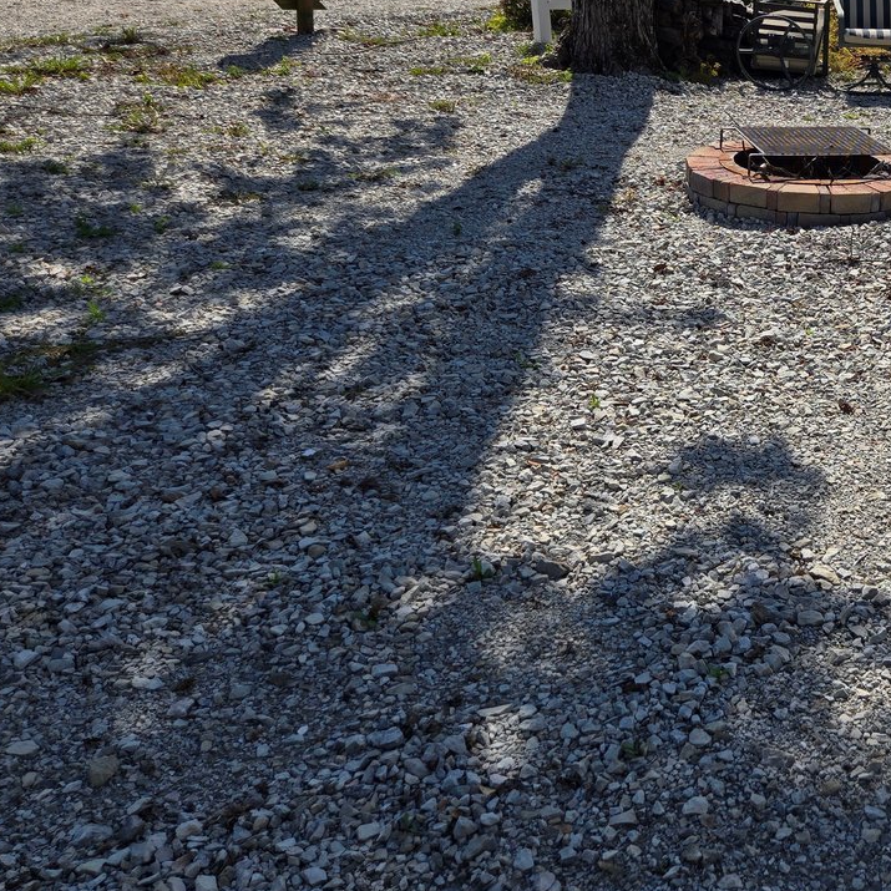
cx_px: 885
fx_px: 1252
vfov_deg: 38.3
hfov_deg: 35.5
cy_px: 235
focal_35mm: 43
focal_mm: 5.4
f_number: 1.8
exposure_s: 1/2246
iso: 25
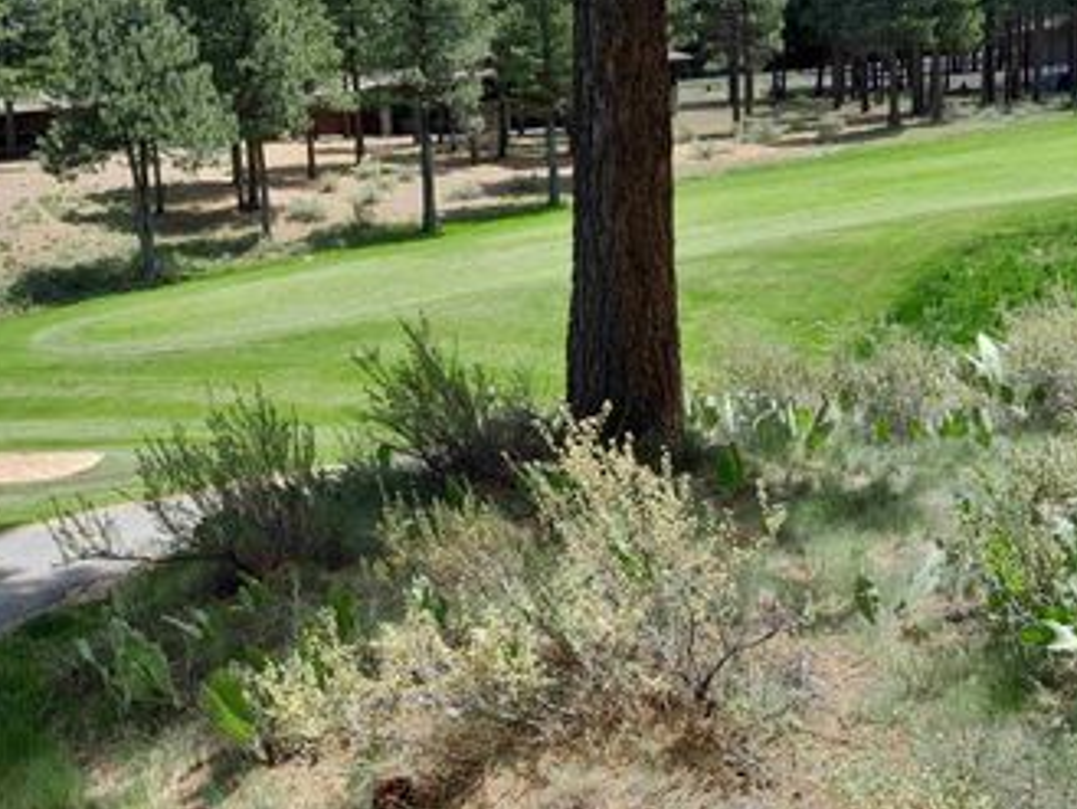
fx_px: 1276
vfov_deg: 35.1
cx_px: 321
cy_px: 382
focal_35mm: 41
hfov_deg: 44.8
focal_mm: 4
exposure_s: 1/284
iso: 40
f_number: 1.8
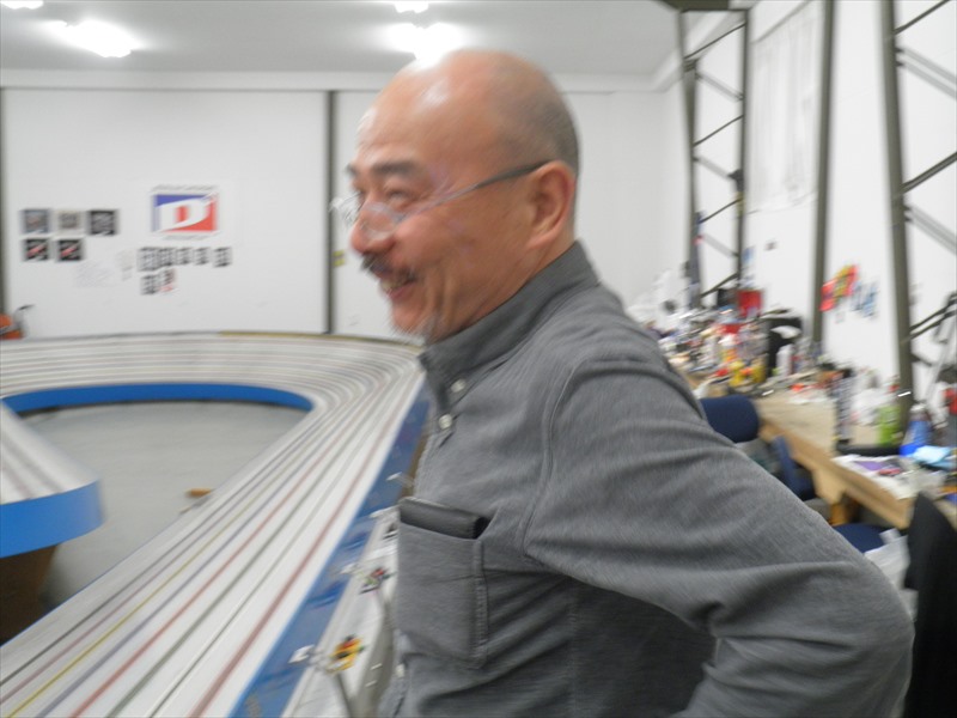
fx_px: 1133
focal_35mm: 41
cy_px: 359
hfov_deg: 45.8
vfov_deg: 35.1
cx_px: 478
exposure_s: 1/20
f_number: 3.9
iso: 200
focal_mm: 7.3
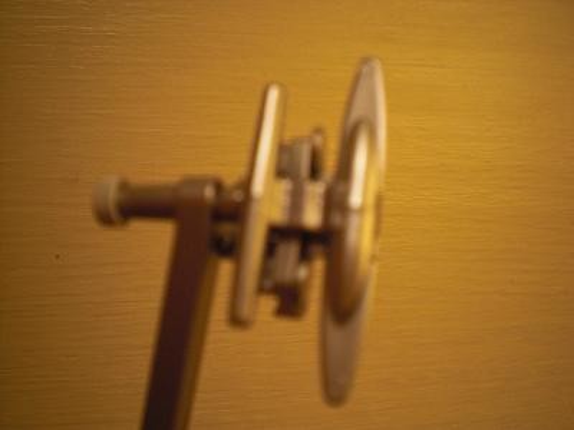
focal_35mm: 38
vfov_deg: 37.7
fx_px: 630
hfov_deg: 49.0
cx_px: 287
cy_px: 215
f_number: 3.1
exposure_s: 1/15
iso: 200
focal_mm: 6.3
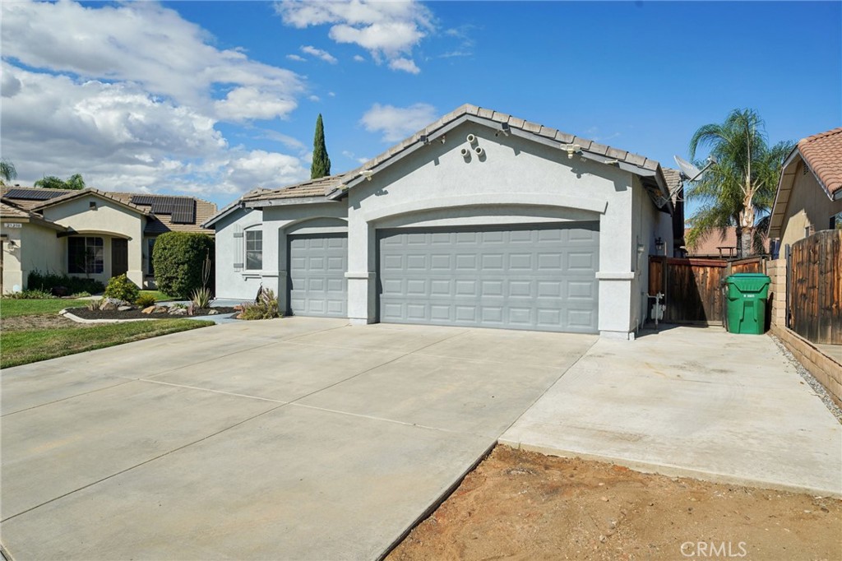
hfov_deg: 73.8
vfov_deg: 53.1
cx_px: 421
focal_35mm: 24
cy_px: 280
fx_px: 561
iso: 100
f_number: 8
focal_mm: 24
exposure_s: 1/400
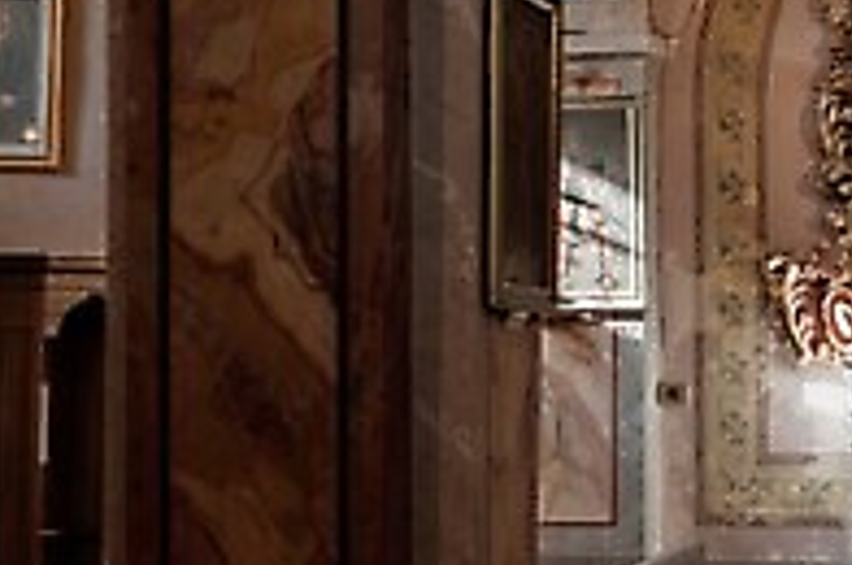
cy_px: 239
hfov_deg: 17.7
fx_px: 2717
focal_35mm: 115
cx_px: 626
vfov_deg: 11.9
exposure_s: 1/1250
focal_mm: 50
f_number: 2
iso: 1000
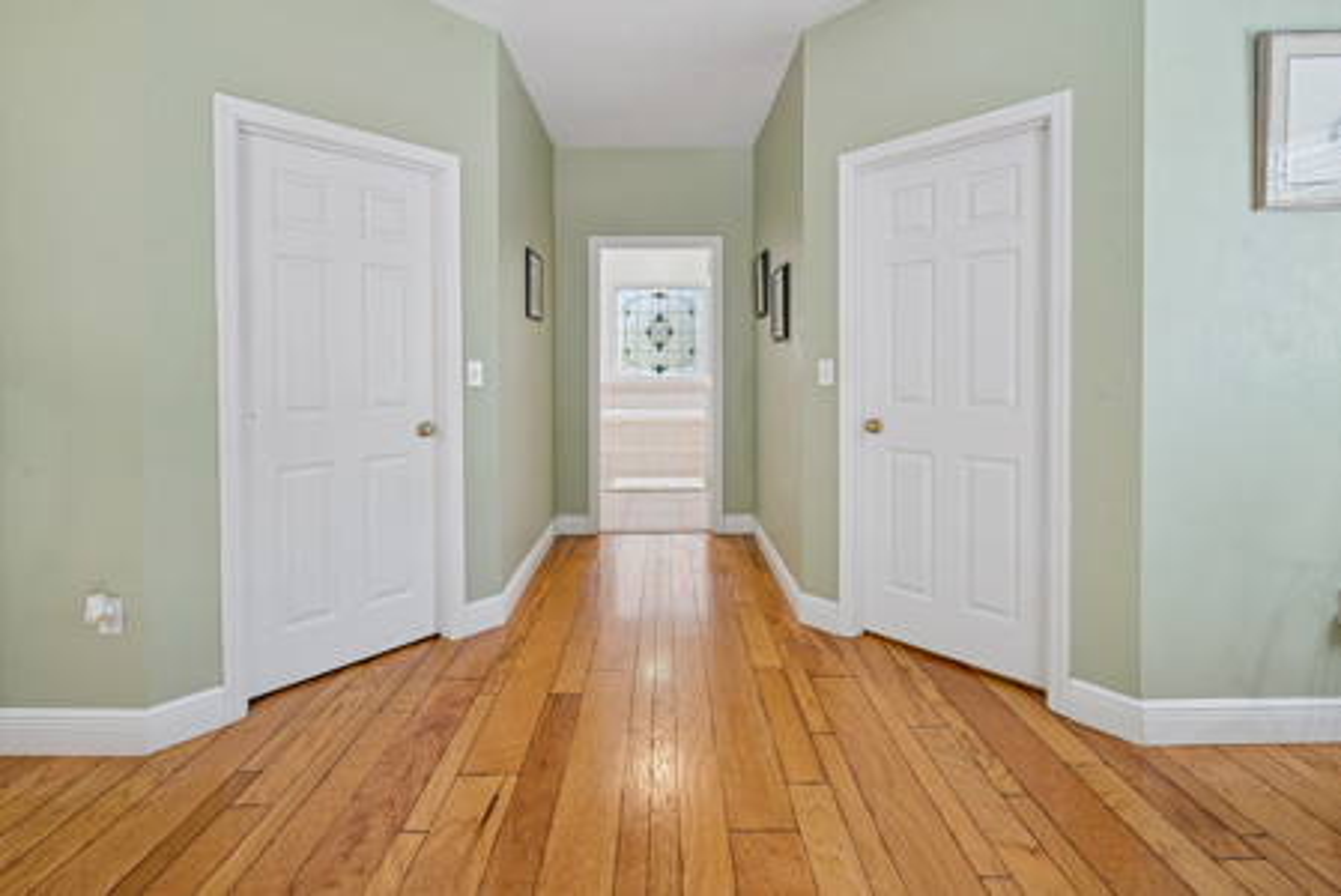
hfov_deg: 104.2
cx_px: 670
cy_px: 448
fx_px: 522
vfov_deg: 81.3
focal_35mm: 14
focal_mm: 14
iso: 400
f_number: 9
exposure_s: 1/20
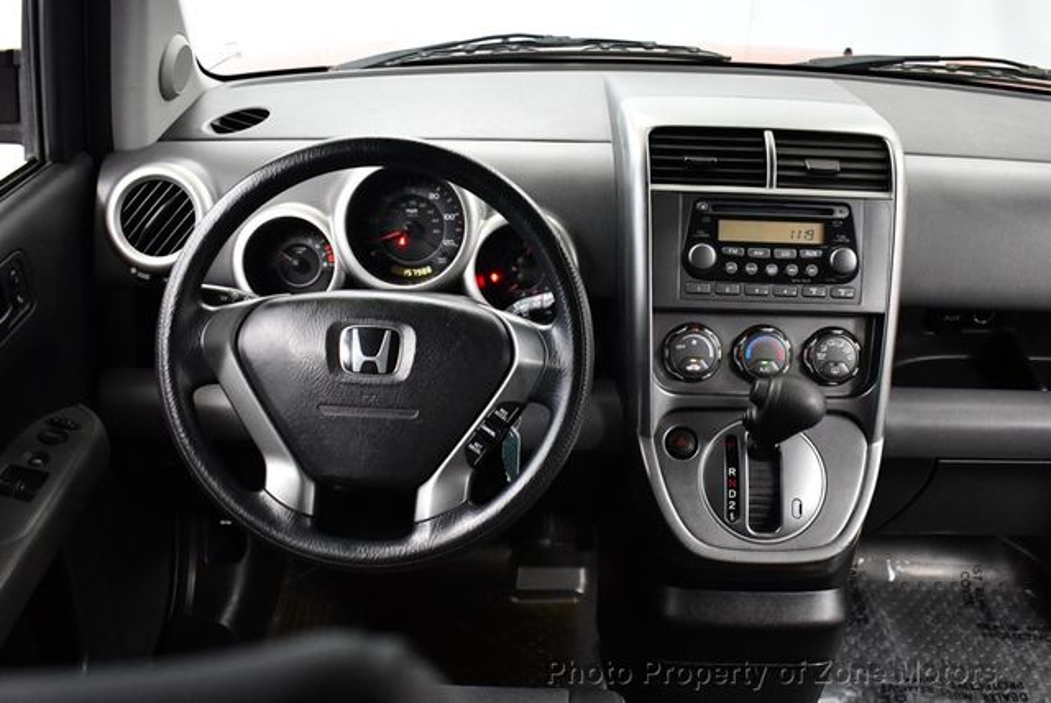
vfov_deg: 36.9
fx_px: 1052
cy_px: 352
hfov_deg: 53.1
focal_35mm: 36
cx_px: 526
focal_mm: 18
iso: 3200
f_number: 3.5
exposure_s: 1/100
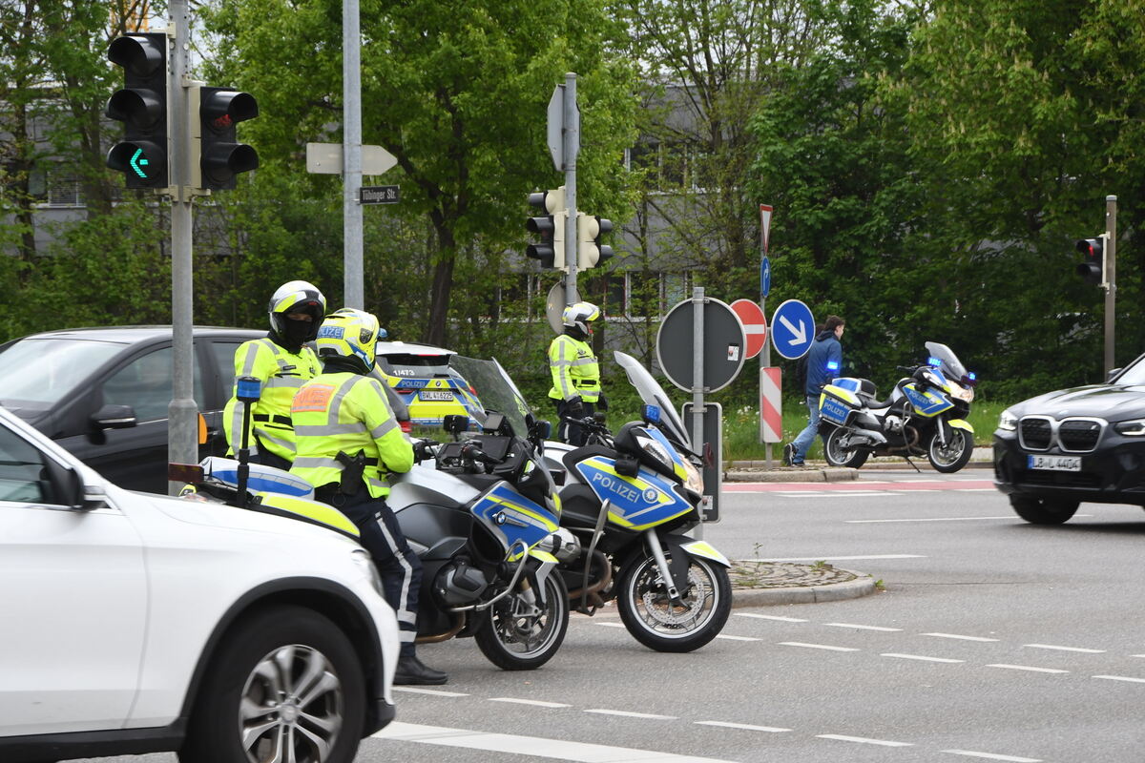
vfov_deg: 10.2
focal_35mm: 135
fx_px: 4293
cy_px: 382
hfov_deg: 15.2
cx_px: 572
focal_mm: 90
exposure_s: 1/250
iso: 640
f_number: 11
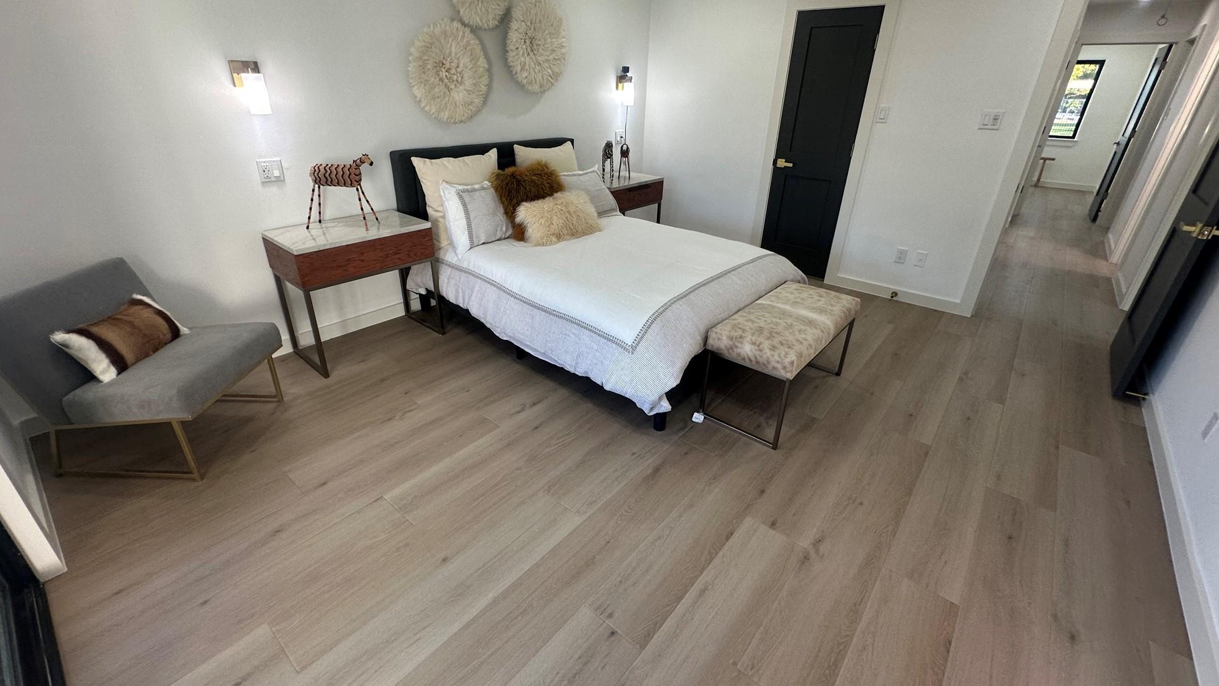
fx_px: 517
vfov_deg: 67.0
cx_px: 598
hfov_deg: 99.4
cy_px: 321
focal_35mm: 16
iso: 125
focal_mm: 2.22
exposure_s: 1/120
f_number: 2.2
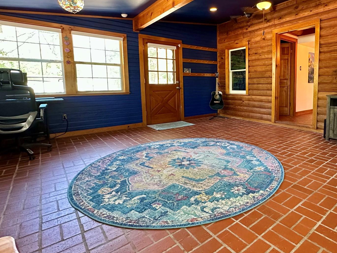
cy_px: 104
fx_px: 204
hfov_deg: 76.1
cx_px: 229
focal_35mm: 21
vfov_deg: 63.0
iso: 640
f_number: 2.2
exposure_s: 1/60
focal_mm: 2.22
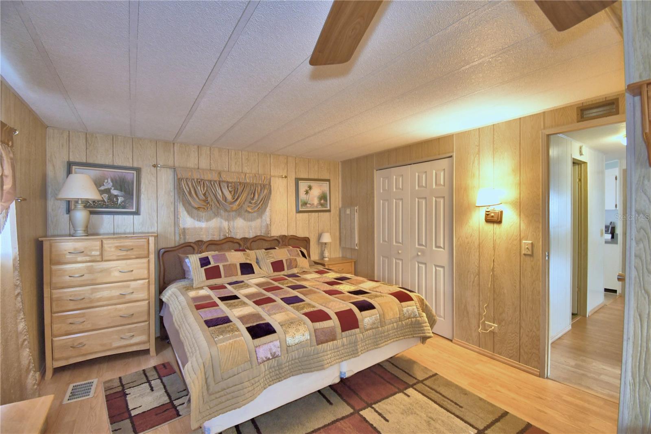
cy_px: 217
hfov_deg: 100.4
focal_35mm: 15
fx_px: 271
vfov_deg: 77.3
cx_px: 326
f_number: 4.5
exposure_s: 1/30
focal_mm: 10
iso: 1000
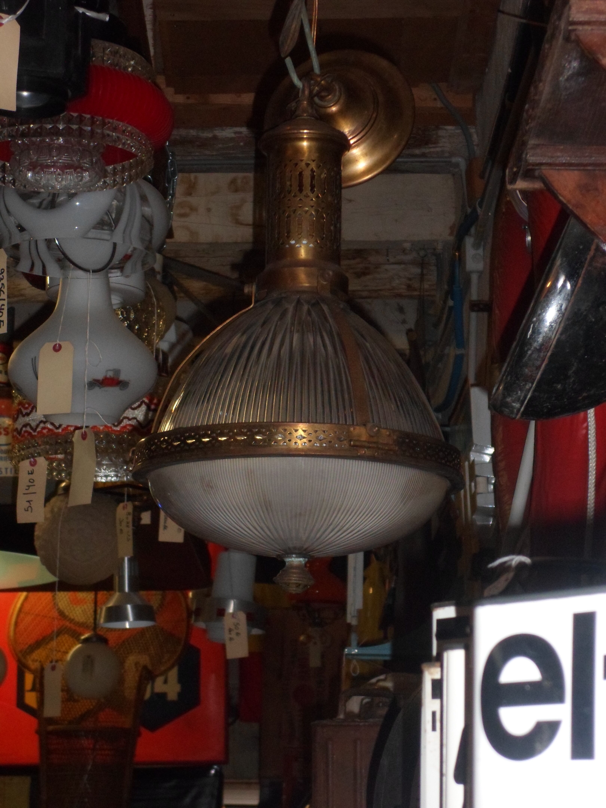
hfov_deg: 14.2
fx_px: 2428
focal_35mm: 104
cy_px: 404
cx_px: 303
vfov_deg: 18.9
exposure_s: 1/60
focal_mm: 19.6
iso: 320
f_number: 5.1
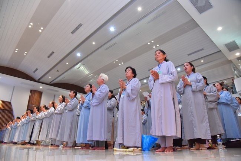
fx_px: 161
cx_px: 120
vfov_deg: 53.1
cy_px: 80
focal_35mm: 24
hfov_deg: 73.8
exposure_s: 1/125
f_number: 5
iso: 1250
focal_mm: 24
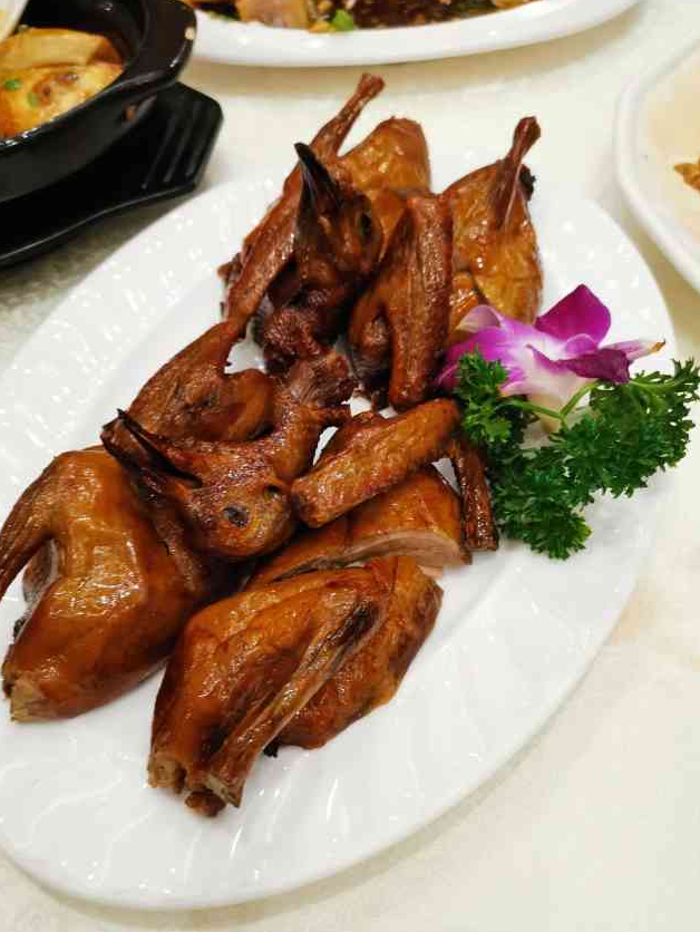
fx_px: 781
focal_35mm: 29
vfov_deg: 61.5
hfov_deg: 48.3
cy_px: 506
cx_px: 351
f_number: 1.8
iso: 320
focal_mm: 4.75
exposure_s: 1/50
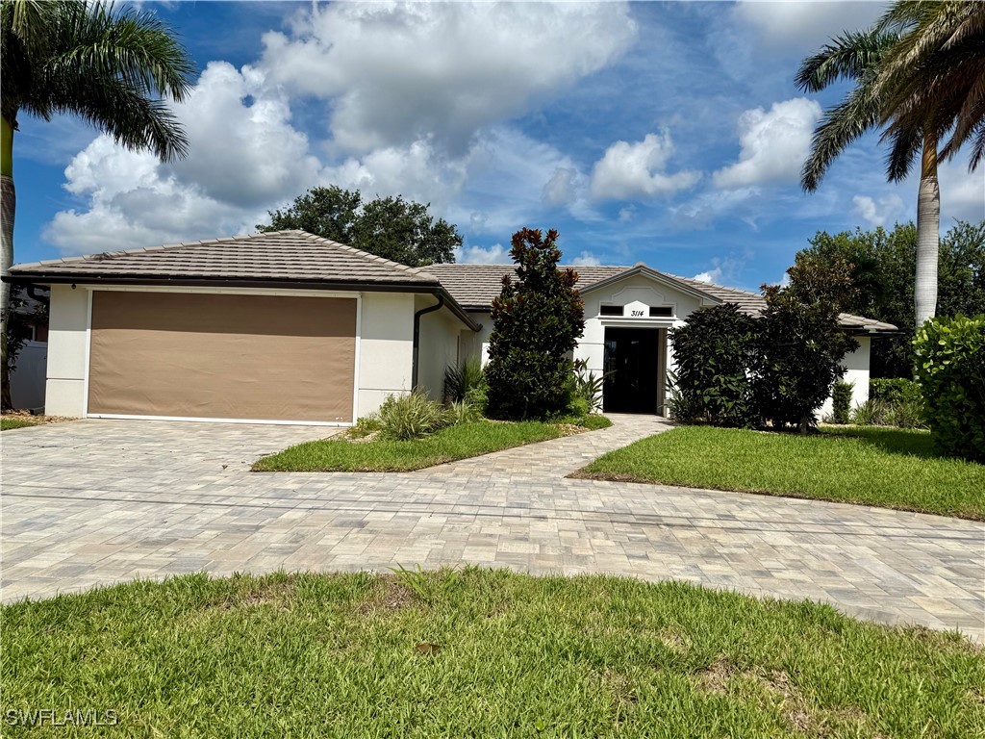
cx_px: 492
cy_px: 370
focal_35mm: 24
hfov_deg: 71.6
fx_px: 683
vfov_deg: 56.8
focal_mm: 6.76
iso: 80
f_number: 1.78
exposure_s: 1/11905
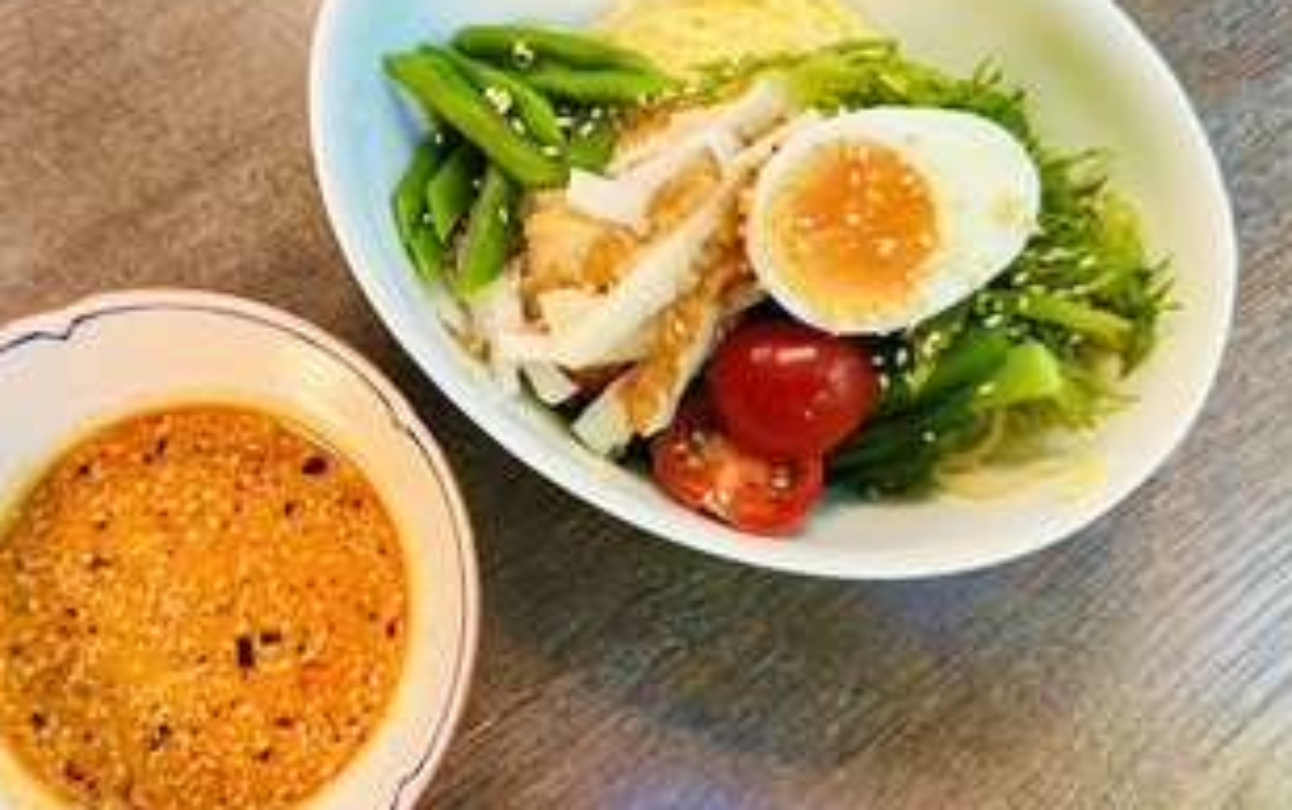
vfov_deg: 38.4
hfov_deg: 57.8
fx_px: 1163
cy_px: 374
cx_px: 537
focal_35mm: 33
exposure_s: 1/50
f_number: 1.78
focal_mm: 6.86
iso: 320
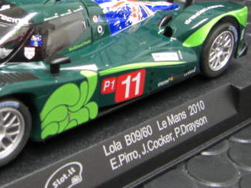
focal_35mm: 74
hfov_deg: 25.7
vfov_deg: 19.8
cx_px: 39
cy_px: 78
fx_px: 536
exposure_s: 1/10
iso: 200
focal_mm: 6.3
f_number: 3.4
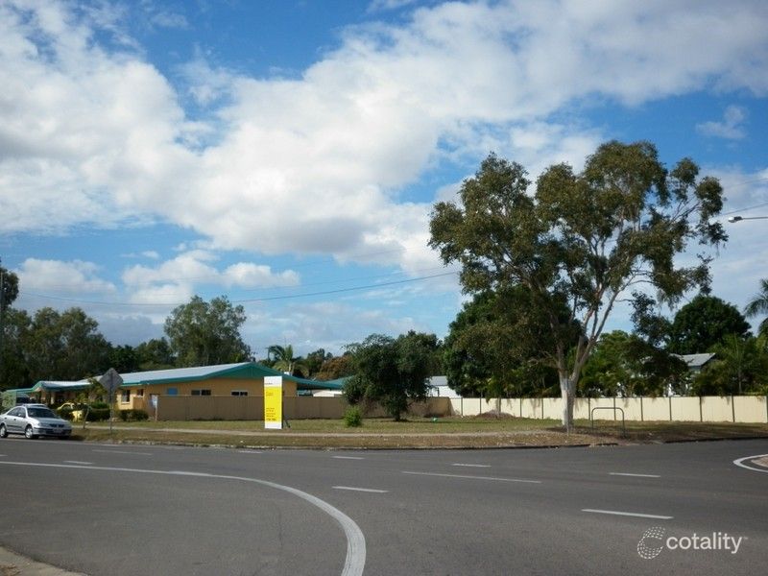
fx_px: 865
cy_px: 288
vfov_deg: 36.8
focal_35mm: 39
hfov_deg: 47.9
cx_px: 384
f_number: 8.4
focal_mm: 7.1
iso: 80
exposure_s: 1/250
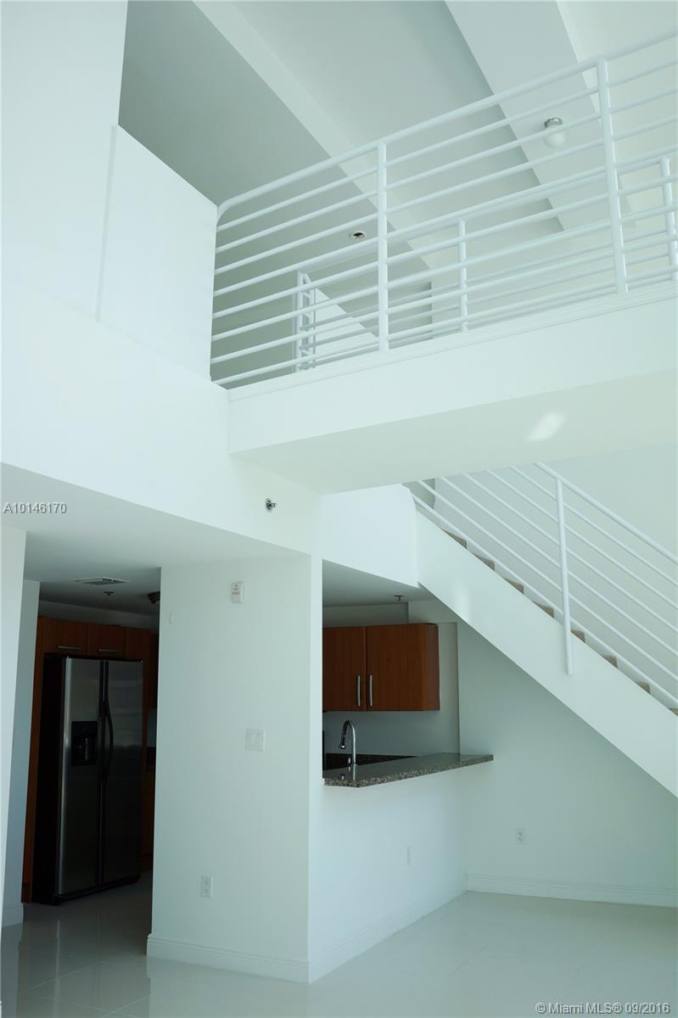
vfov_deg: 62.0
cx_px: 339
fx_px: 848
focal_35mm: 30
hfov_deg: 43.6
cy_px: 509
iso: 100
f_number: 5
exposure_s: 1/200
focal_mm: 20
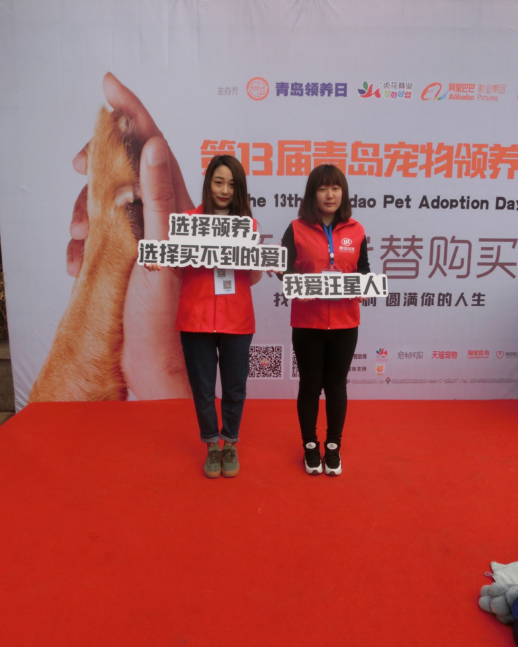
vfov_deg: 66.0
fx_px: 498
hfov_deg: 54.9
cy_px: 316
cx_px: 264
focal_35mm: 26
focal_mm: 4.24
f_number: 7.9
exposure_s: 1/160
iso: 80
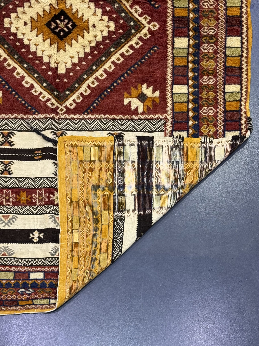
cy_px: 173
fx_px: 479
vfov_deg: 39.7
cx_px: 130
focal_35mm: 48
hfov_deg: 30.3
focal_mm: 6.76
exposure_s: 1/50
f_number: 1.78
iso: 100
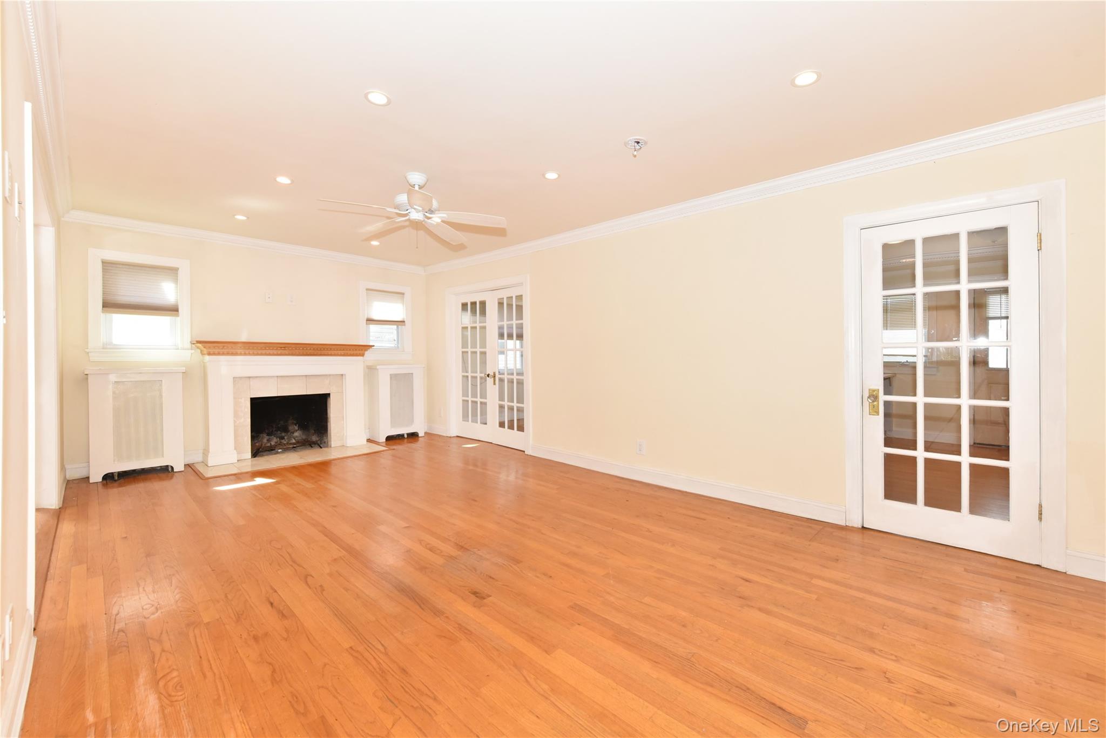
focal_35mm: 14
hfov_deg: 104.2
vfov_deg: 81.2
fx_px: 430
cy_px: 369
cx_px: 553
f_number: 9
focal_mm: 14
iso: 1600
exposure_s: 1/100
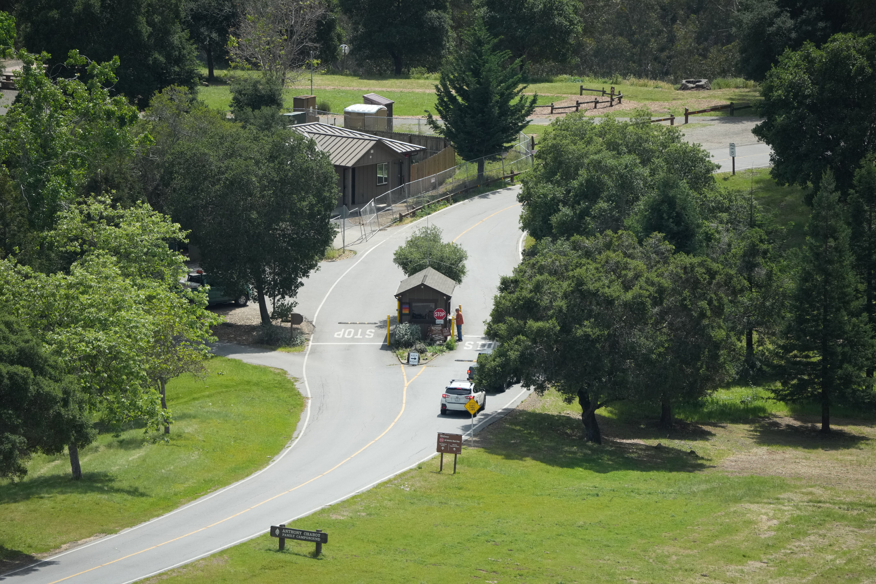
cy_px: 292
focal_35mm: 400
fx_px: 9733
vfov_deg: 3.4
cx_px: 438
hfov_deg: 5.2
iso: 1000
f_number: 6.3
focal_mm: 400
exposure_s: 1/2500
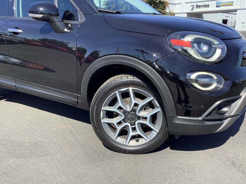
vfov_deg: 45.4
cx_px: 123
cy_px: 92
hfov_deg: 58.4
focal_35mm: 31
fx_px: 220
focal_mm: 3.3
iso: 25
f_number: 2.4
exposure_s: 1/377
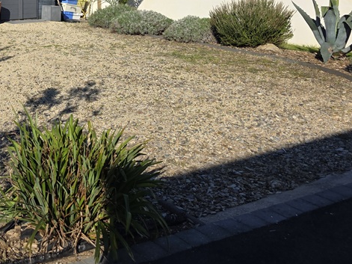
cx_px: 19
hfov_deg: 35.4
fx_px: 508
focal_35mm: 50
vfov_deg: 26.9
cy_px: -22
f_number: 1.7
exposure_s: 1/7333
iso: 80
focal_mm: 6.3
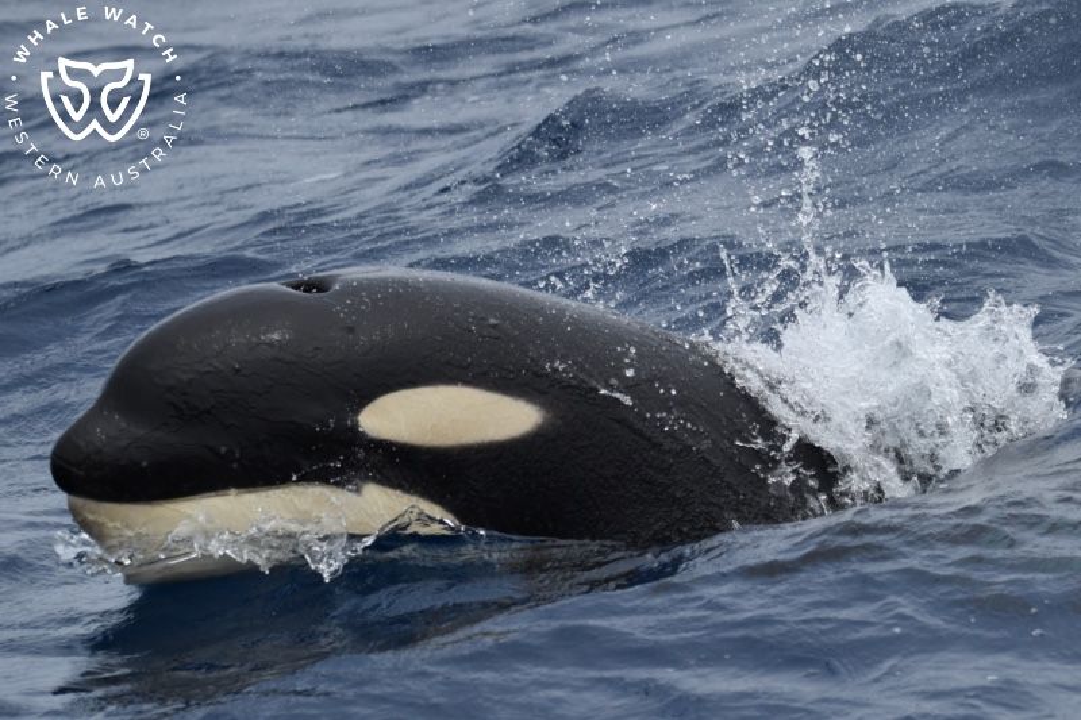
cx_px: 540
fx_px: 7805
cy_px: 360
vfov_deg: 5.3
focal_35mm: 260
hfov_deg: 7.9
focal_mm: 260
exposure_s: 1/8000
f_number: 5.6
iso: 720
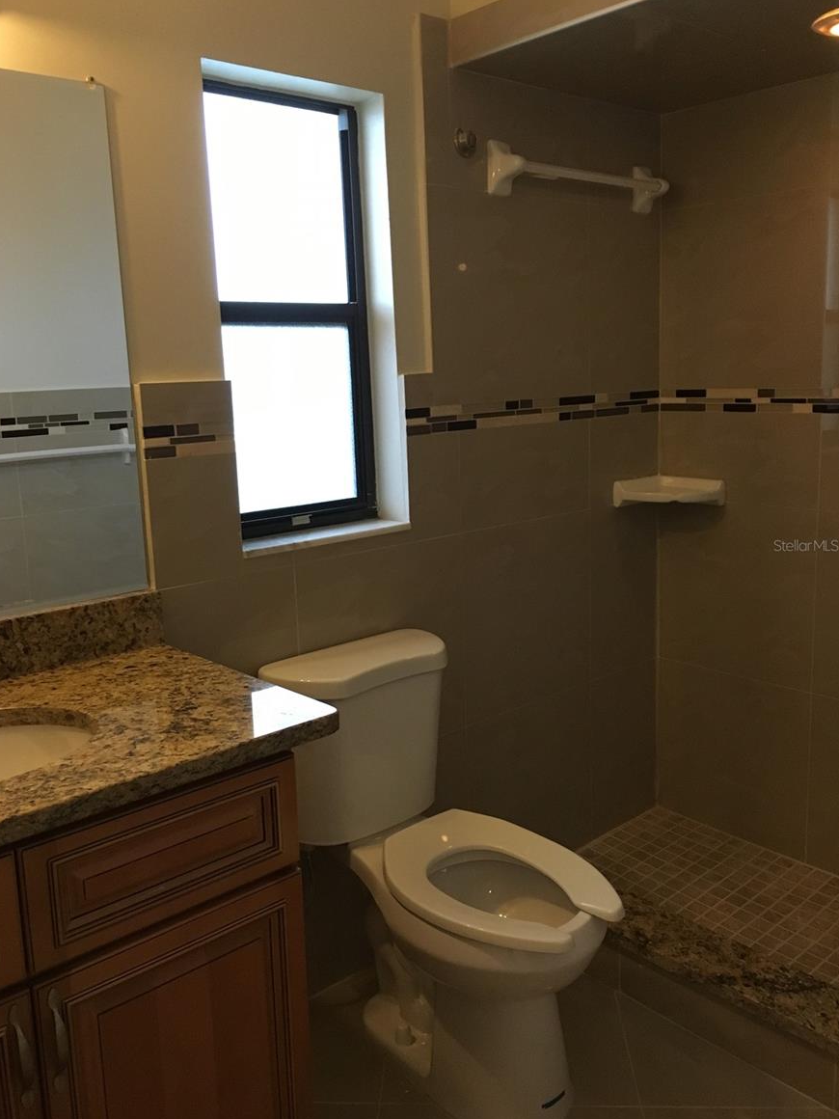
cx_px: 408
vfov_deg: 60.0
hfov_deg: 46.8
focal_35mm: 30
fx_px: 969
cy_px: 545
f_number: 2.2
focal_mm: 4.15
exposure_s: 1/30
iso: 200
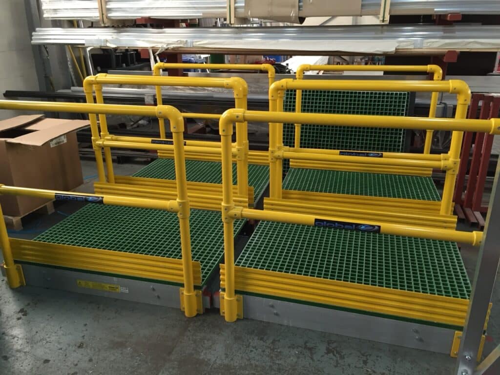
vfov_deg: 48.2
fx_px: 419
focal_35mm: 29
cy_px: 188
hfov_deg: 61.7
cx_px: 250
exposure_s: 1/33
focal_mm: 4.15
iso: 125
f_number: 2.2
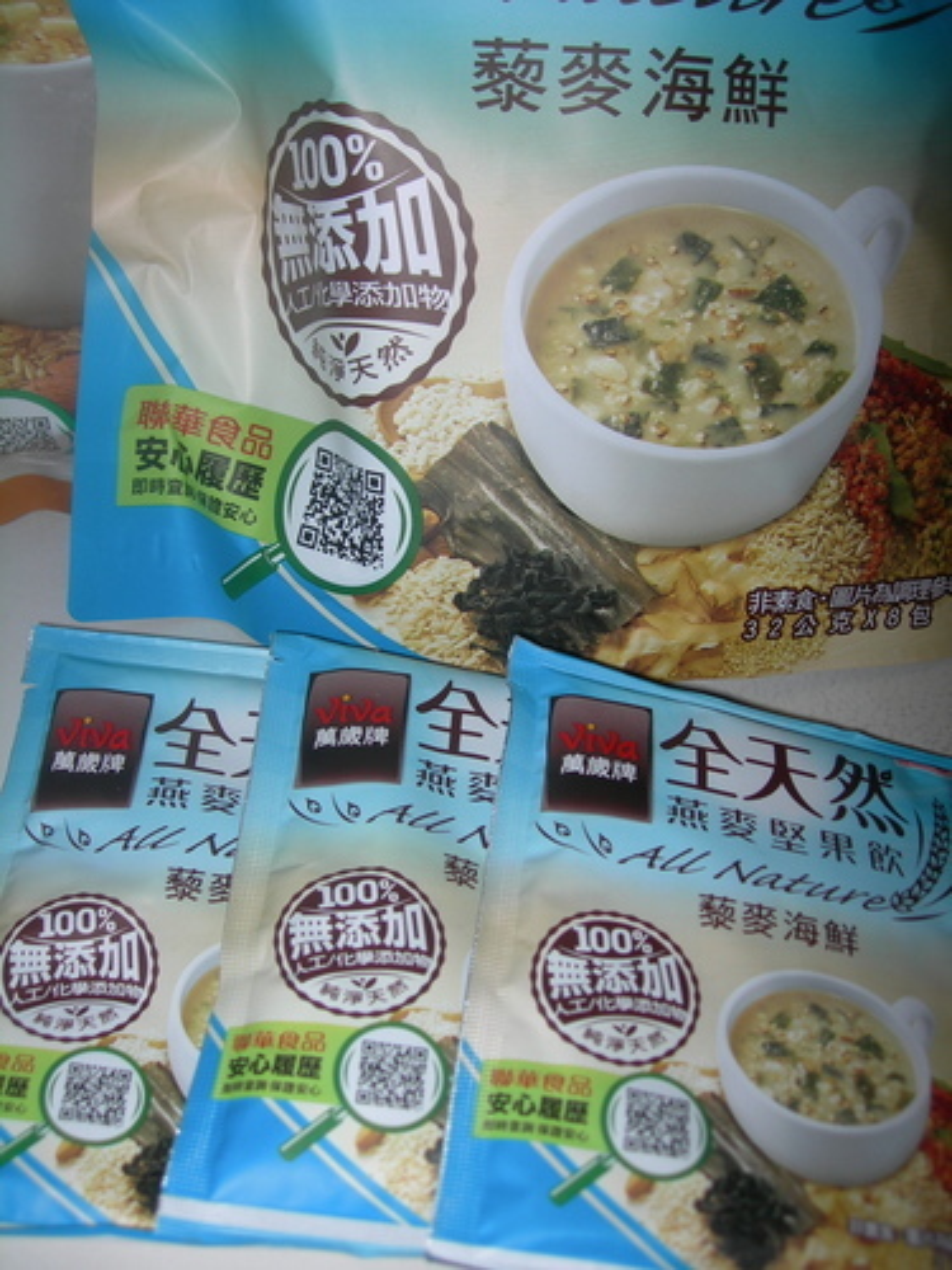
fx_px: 1393
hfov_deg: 37.7
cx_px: 476
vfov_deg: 49.0
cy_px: 635
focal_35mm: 38
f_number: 2.8
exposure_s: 1/60.1
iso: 50
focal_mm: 7.8
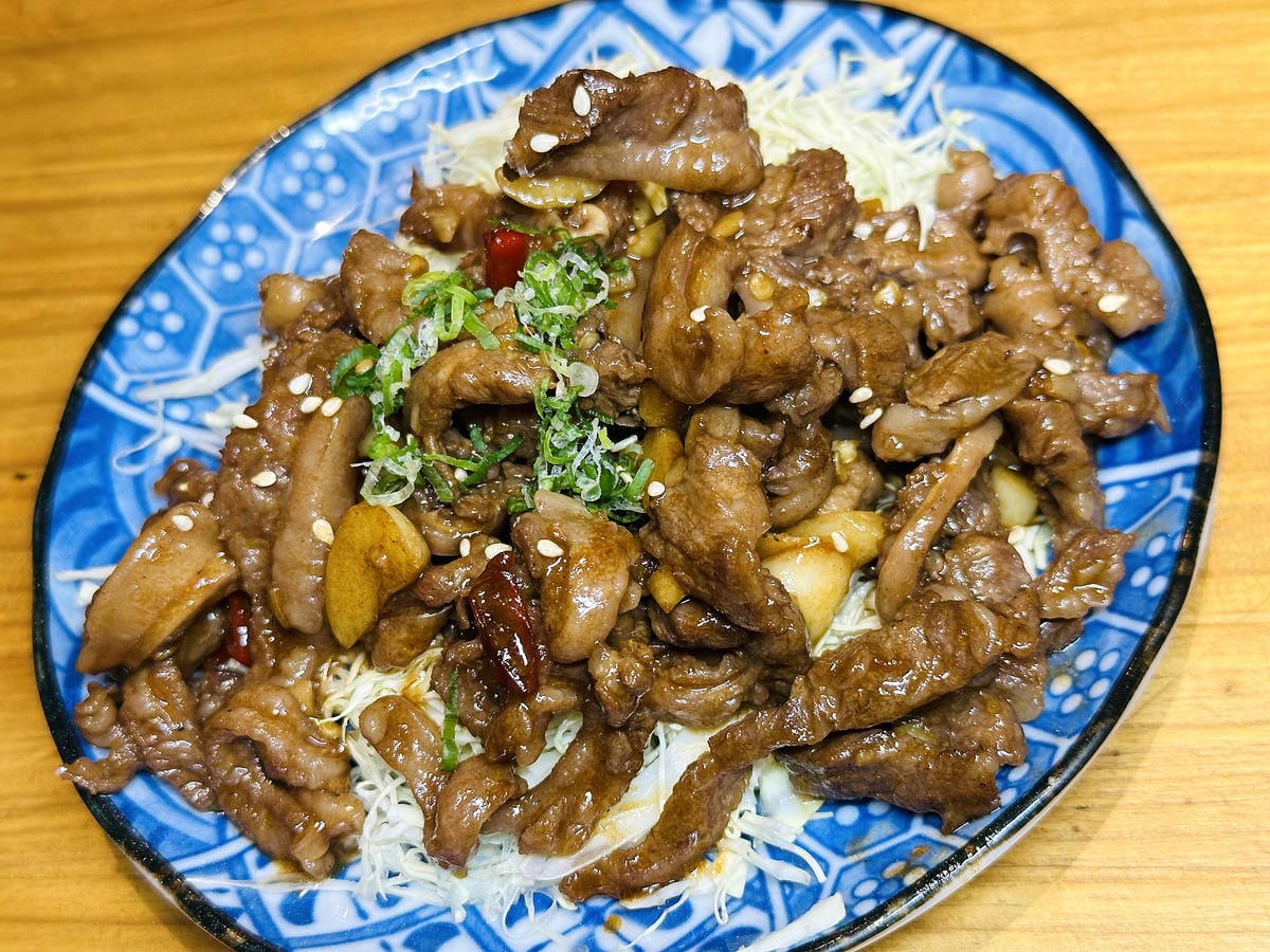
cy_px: 476
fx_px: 1761
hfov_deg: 39.7
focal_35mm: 48
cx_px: 635
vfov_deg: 30.3
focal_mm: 6.86
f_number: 1.78
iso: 160
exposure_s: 1/60
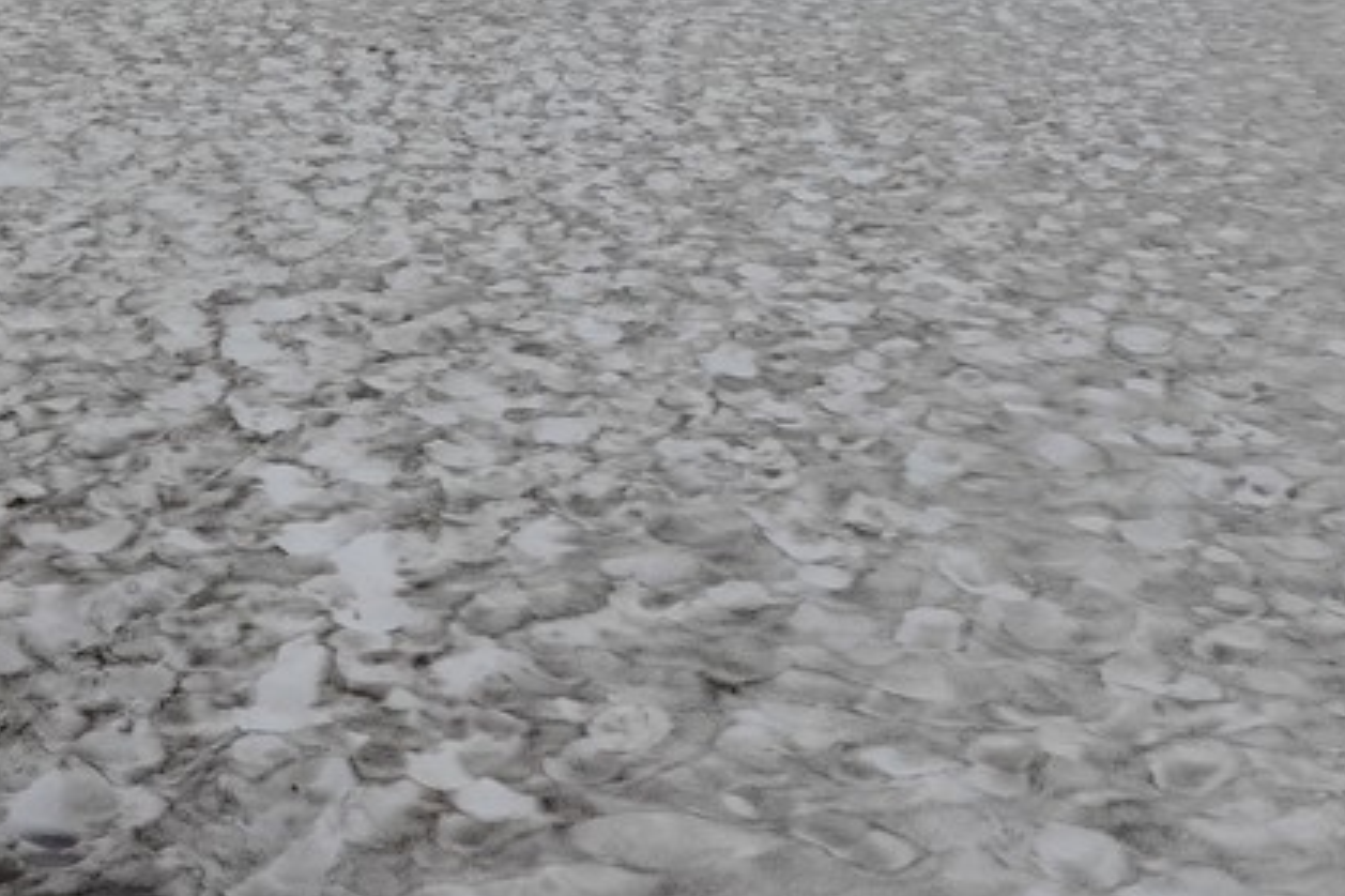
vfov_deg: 14.9
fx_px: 3286
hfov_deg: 22.9
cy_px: -225
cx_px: 340
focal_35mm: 88
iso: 200
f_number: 7.1
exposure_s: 1/1000
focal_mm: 9
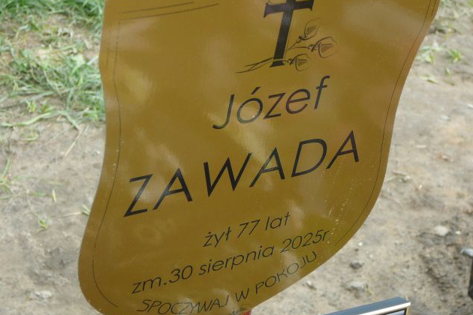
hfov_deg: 27.0
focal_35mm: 75
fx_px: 985
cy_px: 152
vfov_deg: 18.2
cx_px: 238
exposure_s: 1/160
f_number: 3.7
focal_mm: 10.5
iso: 80
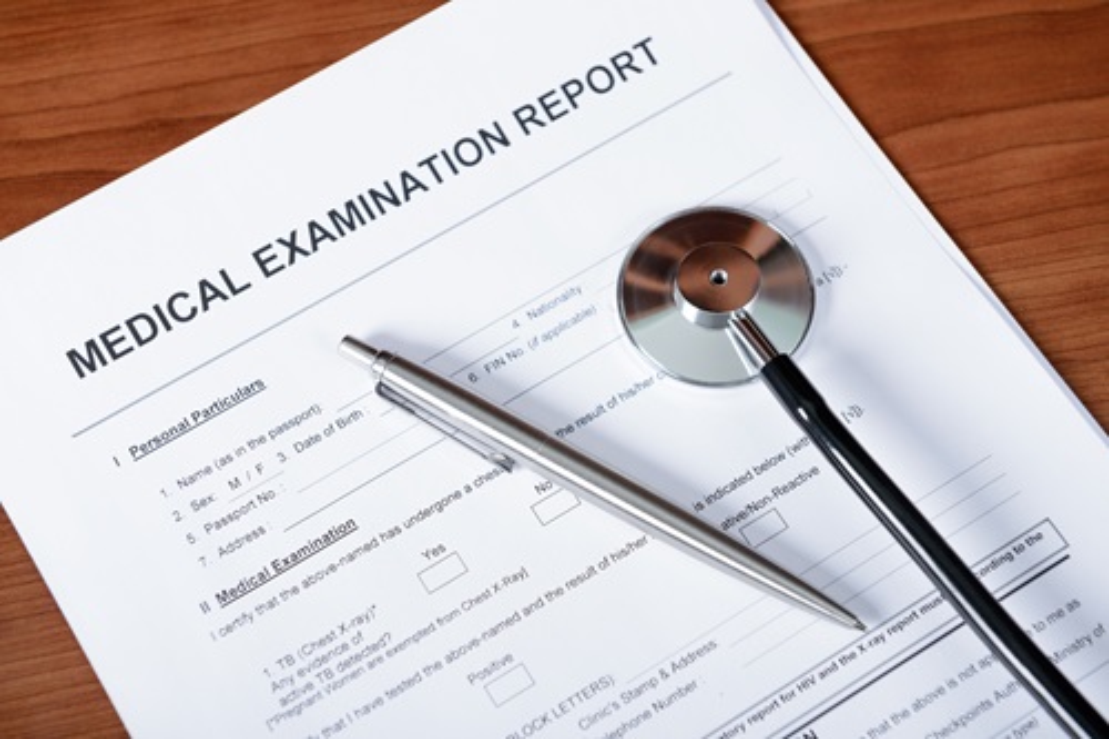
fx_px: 1909
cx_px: 554
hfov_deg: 32.4
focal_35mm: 62
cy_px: 370
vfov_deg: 21.9
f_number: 6.3
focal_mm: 62
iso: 100
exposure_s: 1/200
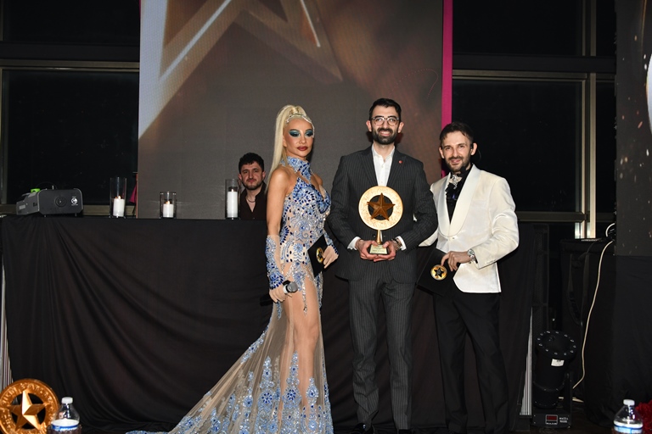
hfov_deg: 44.5
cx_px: 326
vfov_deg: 30.5
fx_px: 797
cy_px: 217
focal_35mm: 44
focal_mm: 44
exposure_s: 1/200
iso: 640
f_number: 5.6
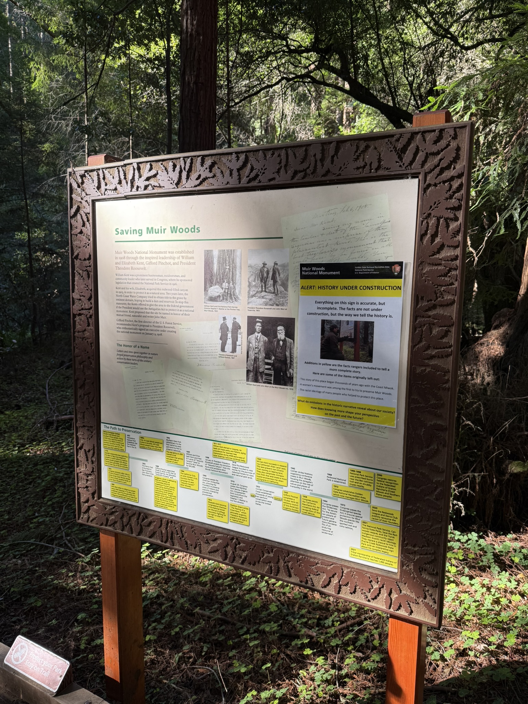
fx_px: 488
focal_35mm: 24
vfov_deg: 71.6
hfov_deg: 56.8
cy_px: 352
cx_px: 264
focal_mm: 6.76
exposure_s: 1/121
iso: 50
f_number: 1.78
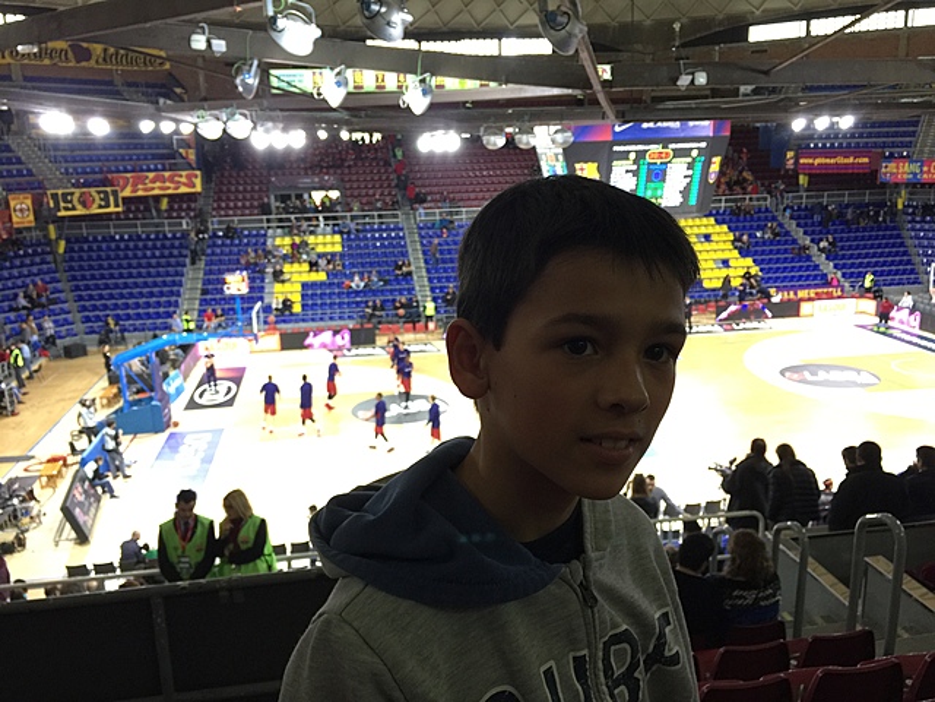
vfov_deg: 48.2
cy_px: 351
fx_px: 783
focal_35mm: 29
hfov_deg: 61.7
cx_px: 468
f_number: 2.2
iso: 80
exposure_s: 1/33
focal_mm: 4.15
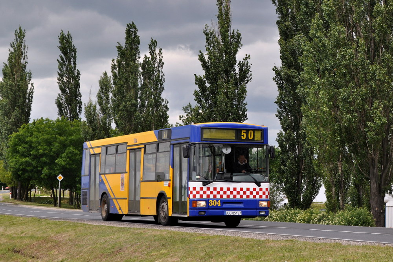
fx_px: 901
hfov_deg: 24.6
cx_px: 196
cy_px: 131
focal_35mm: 82
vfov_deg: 16.6
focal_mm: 55
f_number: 10
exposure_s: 1/400
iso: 200
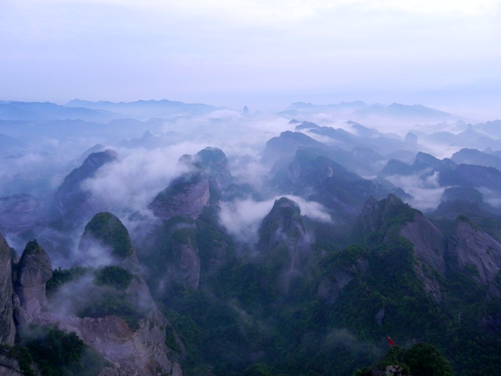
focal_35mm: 29
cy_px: 188
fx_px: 420
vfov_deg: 48.2
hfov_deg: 61.7
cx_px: 250
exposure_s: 1/8
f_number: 2.8
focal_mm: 5.2
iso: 376
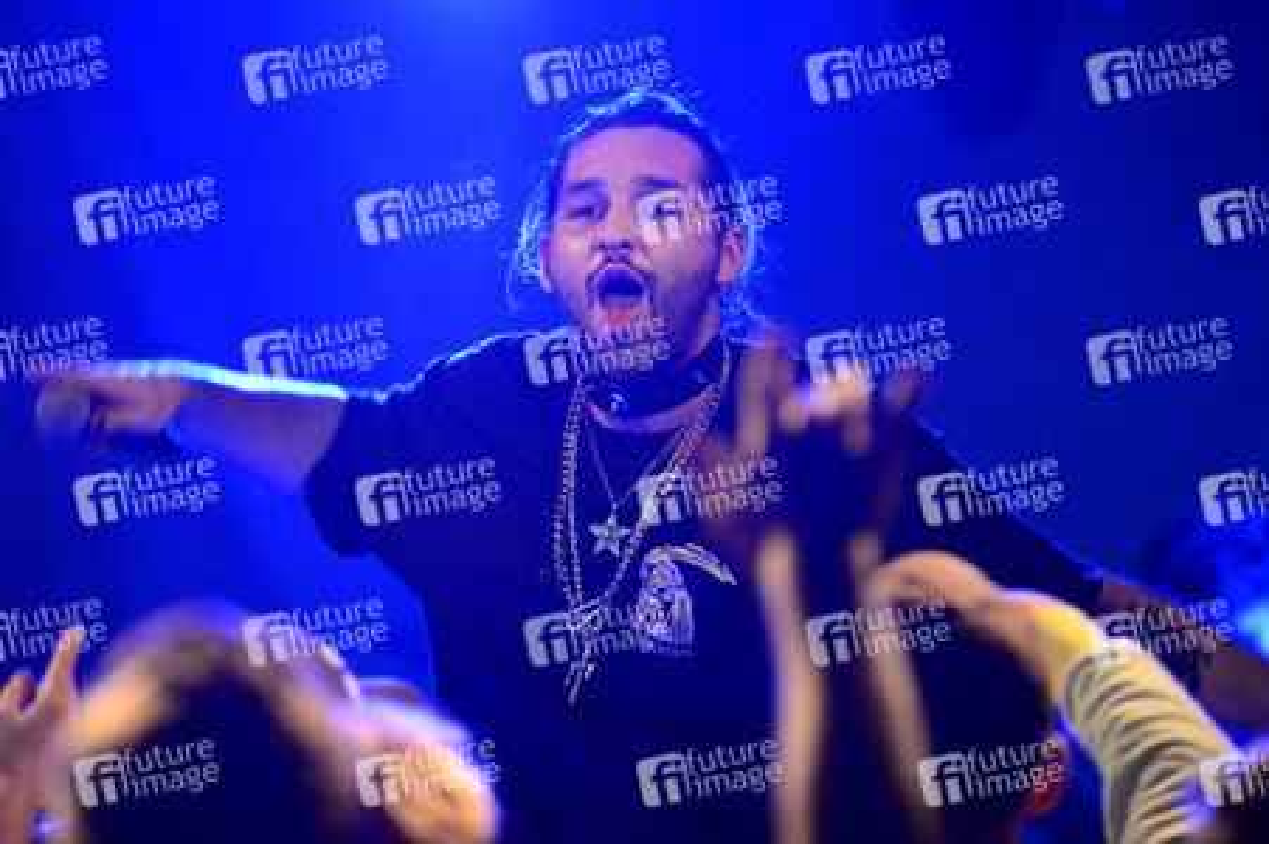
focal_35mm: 200
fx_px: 7045
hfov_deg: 10.3
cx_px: 634
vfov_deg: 6.9
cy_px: 422
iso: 8063
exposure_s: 1/200
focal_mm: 200
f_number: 2.8
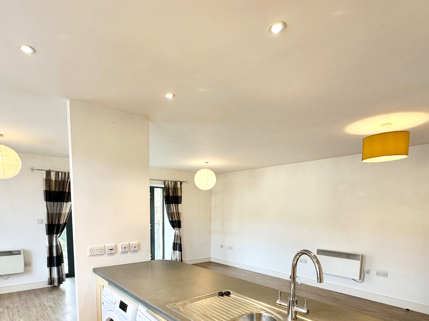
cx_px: 192
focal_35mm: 21
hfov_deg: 78.7
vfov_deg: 60.1
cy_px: 240
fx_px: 260
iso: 125
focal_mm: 2.22
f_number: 2.2
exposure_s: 1/100
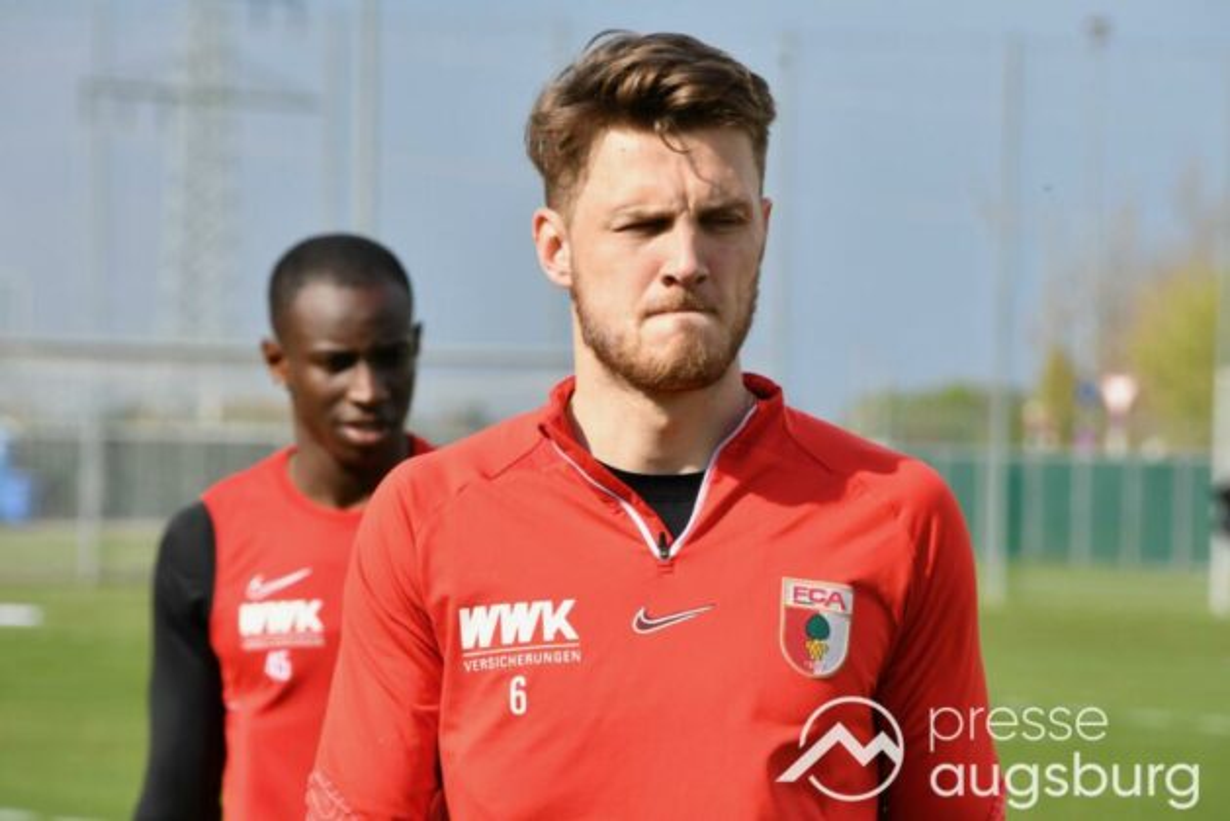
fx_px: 10254
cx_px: 615
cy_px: 410
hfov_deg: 6.9
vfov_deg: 4.6
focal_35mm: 300
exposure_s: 1/800
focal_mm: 200
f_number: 14
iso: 500
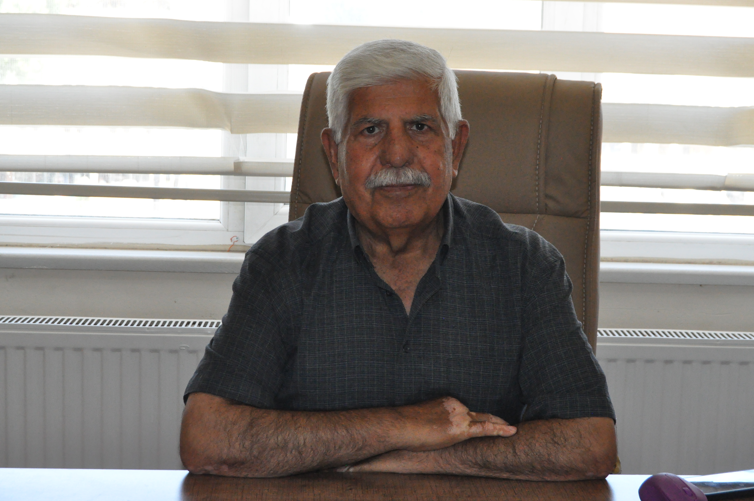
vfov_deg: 18.1
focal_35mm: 75
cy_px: 250
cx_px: 377
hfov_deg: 27.0
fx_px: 1569
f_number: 8
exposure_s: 1/200
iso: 3200
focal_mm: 50
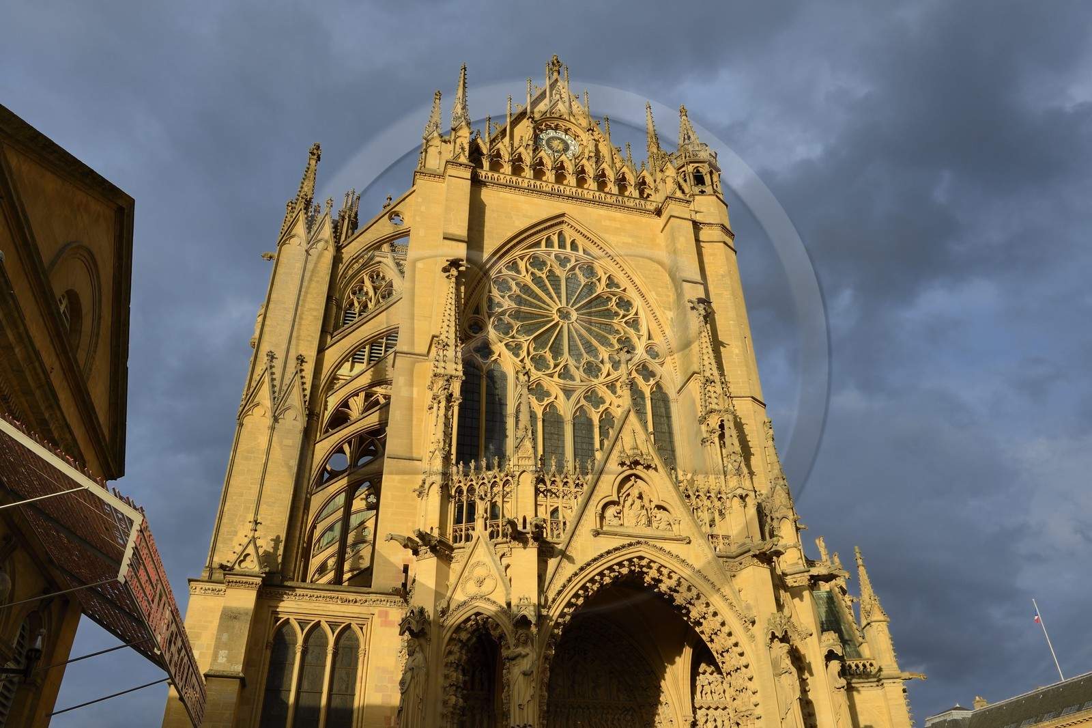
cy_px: 364
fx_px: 728
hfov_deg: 73.8
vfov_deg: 53.1
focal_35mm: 24
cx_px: 546
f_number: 11
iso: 200
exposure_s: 1/200
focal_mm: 24
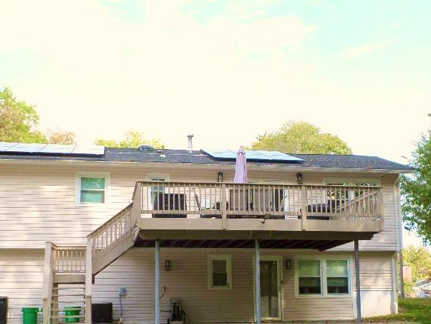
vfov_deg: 28.4
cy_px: 220
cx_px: 223
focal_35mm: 51
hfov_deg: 37.5
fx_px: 635
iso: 120
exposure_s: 1/350
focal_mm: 5.5
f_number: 2.7
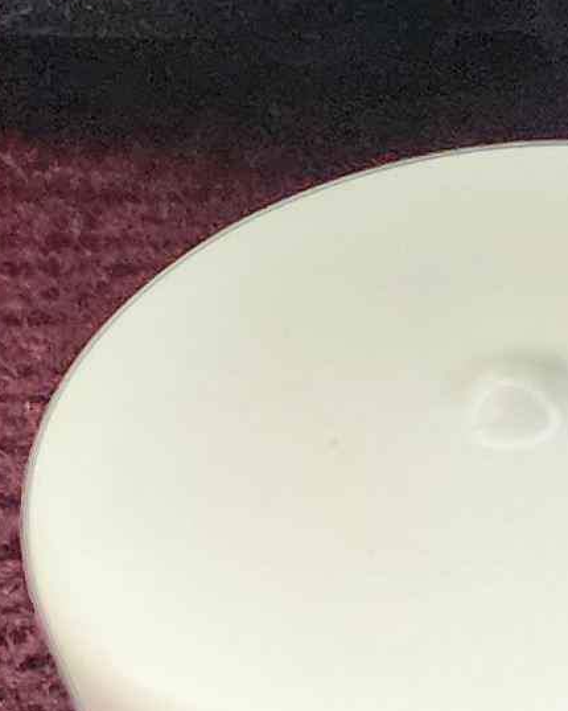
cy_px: 1750
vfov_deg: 10.0
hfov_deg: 8.4
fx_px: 3511
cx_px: 1402
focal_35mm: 167
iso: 320
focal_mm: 6.4
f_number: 1.8
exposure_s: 1/120
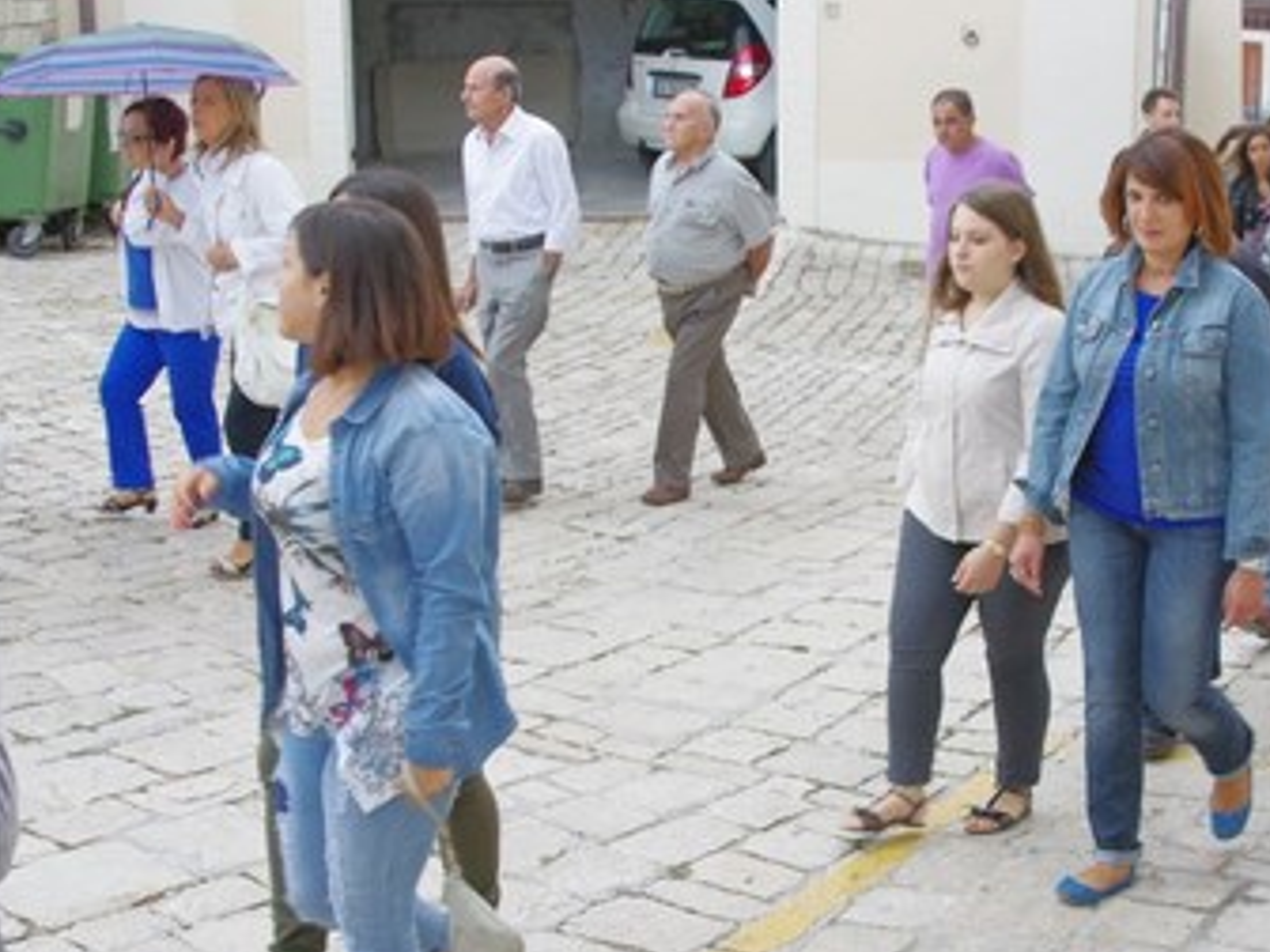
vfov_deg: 24.4
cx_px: 805
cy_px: 553
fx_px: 2201
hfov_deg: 32.0
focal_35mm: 60
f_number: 6.3
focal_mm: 28
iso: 2500
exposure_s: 1/125
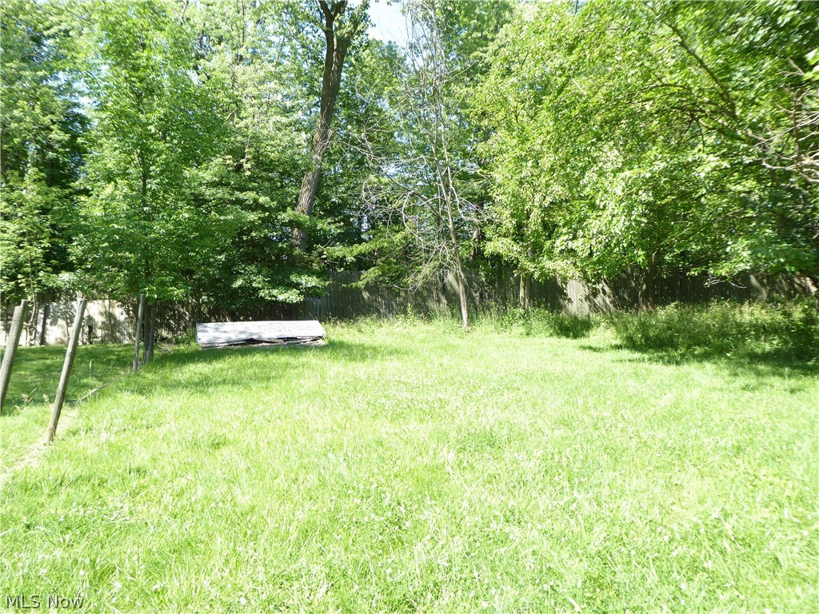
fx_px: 686
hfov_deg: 61.7
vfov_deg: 48.2
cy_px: 307
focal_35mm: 29
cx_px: 410
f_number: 3.5
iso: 80
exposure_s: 1/125
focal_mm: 5
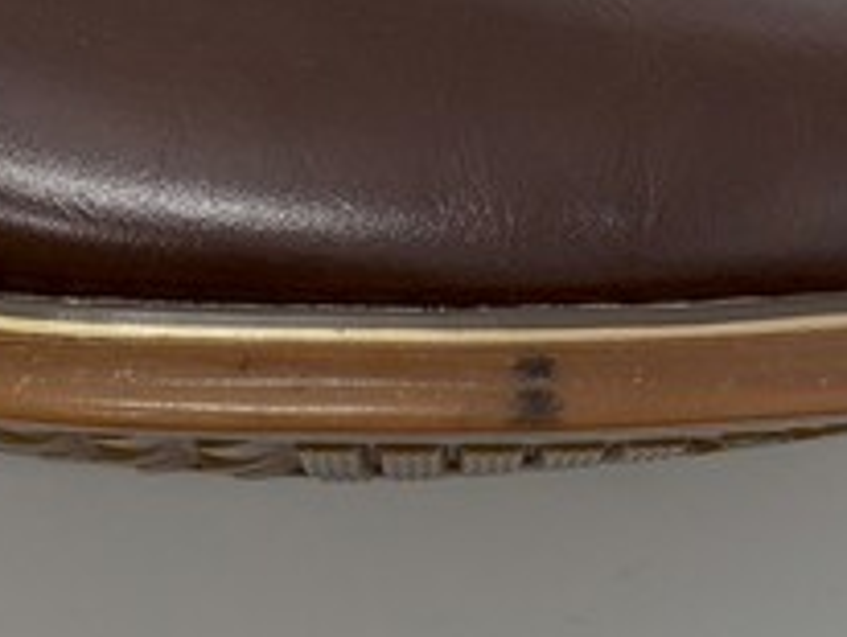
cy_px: 1001
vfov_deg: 8.1
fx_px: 4409
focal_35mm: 180
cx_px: -218
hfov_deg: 10.7
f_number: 1.6
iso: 32
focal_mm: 5.96
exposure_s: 1/100
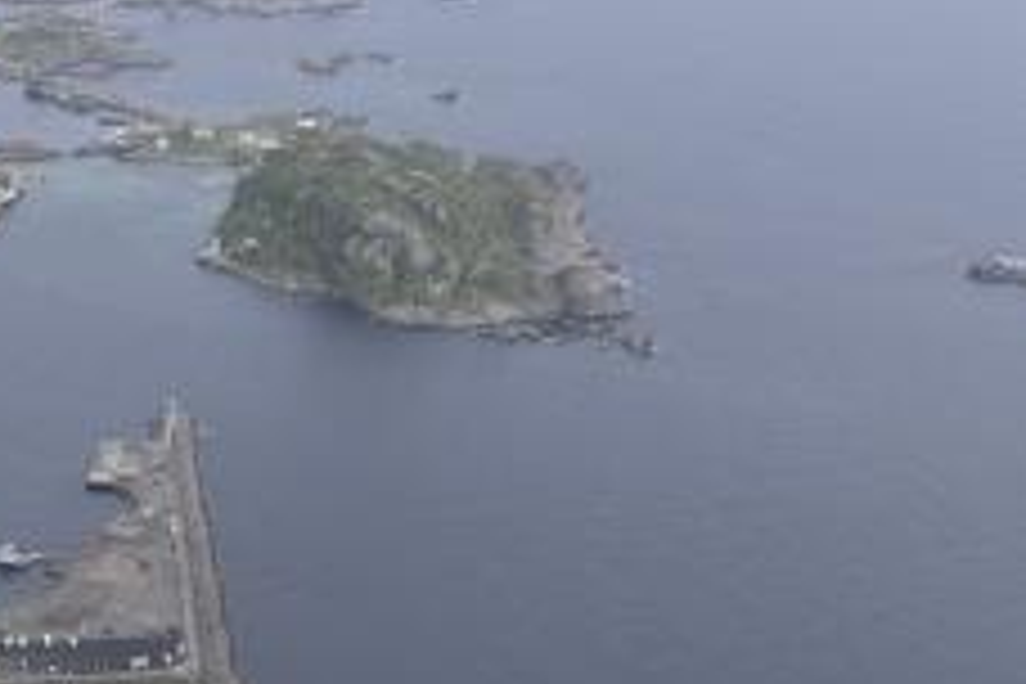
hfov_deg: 19.2
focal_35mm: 102
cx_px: -90
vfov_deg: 13.2
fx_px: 2910
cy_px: 664
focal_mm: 31
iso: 100
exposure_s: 1/200
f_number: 10
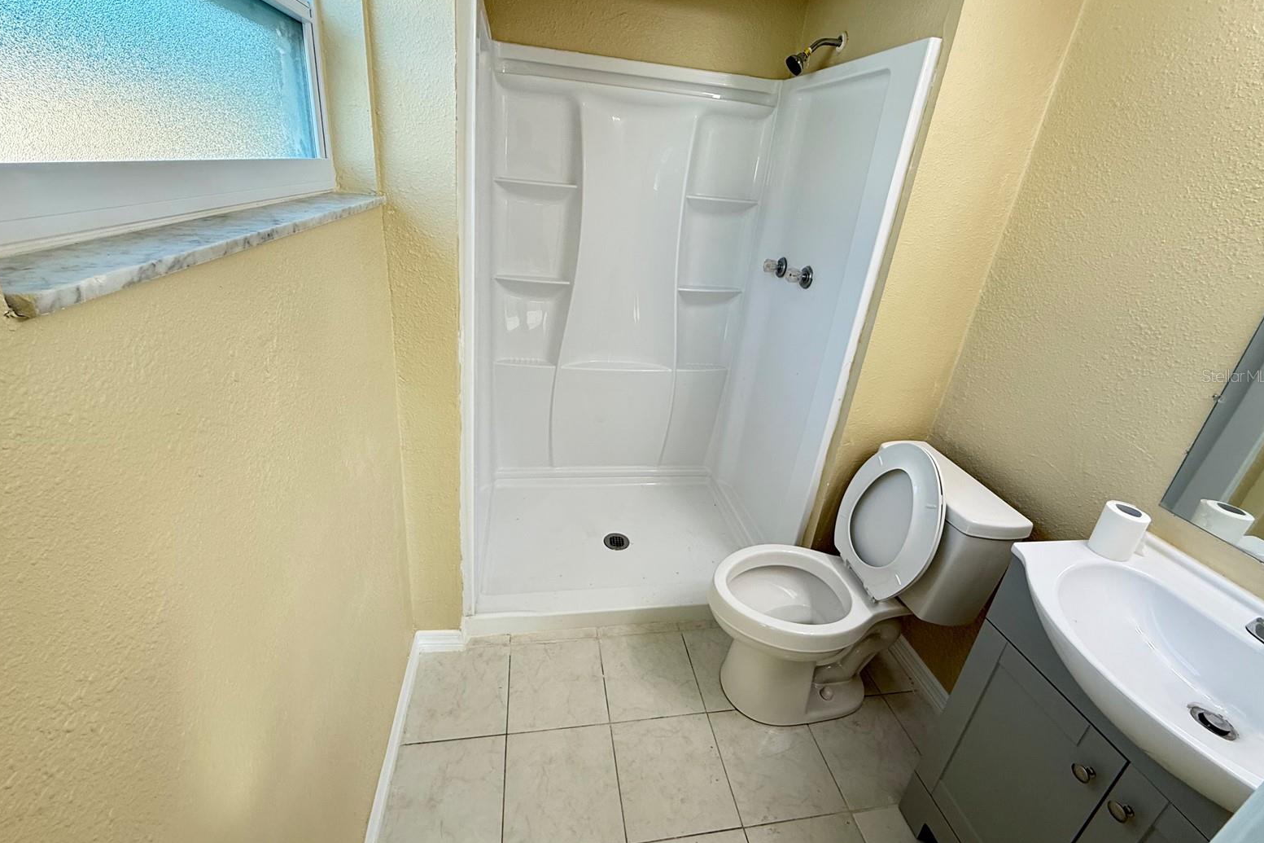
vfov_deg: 77.1
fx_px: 527
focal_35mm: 15
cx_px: 628
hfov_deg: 100.4
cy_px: 375
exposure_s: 1/99
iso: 125
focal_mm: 2.22
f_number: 2.2
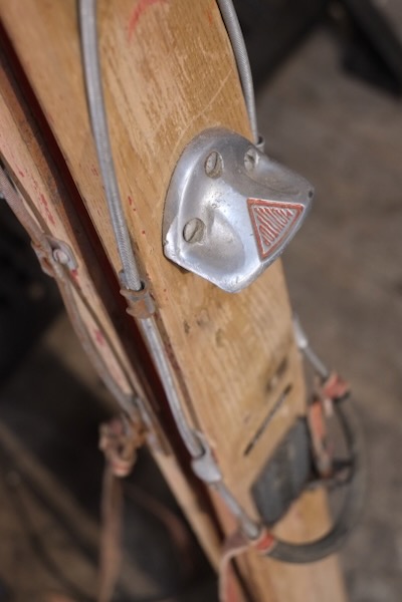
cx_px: 201
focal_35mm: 53
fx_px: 888
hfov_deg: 25.5
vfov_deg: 37.5
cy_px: 301
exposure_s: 1/125
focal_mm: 35
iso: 3200
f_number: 4
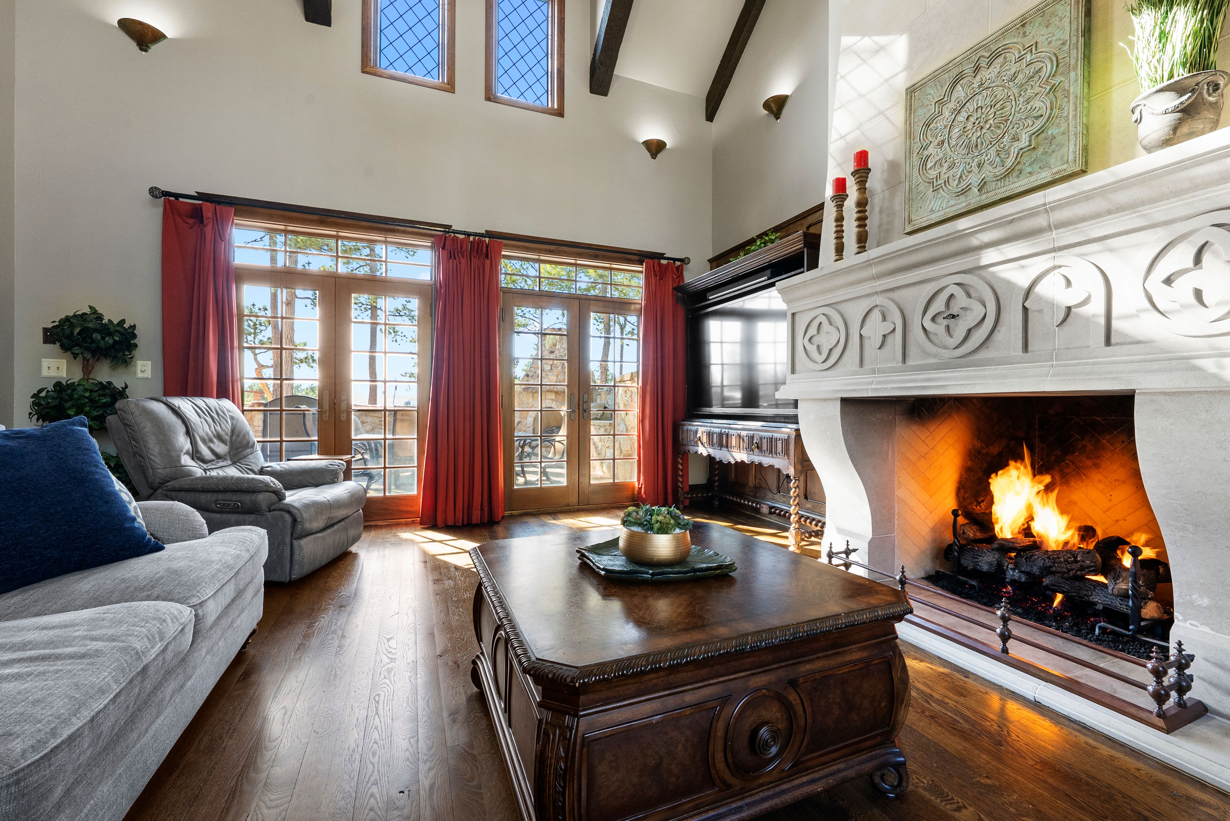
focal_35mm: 15
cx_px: 615
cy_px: 410
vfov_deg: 77.4
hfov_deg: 100.4
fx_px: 513
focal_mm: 15
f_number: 11
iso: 800
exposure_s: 1/3
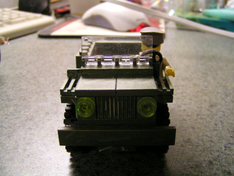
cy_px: 88
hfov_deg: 49.0
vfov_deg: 37.7
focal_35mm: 38
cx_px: 117
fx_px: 257
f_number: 2.8
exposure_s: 1/15
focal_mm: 5.8
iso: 200
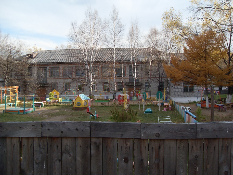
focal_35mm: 37
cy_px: 88
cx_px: 116
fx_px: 249
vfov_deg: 38.7
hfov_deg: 50.1
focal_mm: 6.3
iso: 80
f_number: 7
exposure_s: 1/90
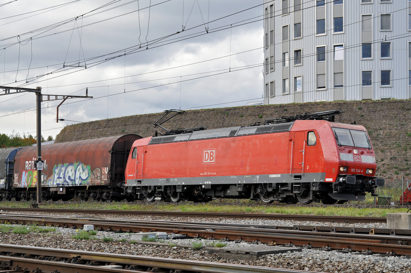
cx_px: 206
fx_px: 821
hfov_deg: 28.1
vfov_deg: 18.9
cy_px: 136
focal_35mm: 72
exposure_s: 1/800
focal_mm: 48
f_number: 5
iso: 400
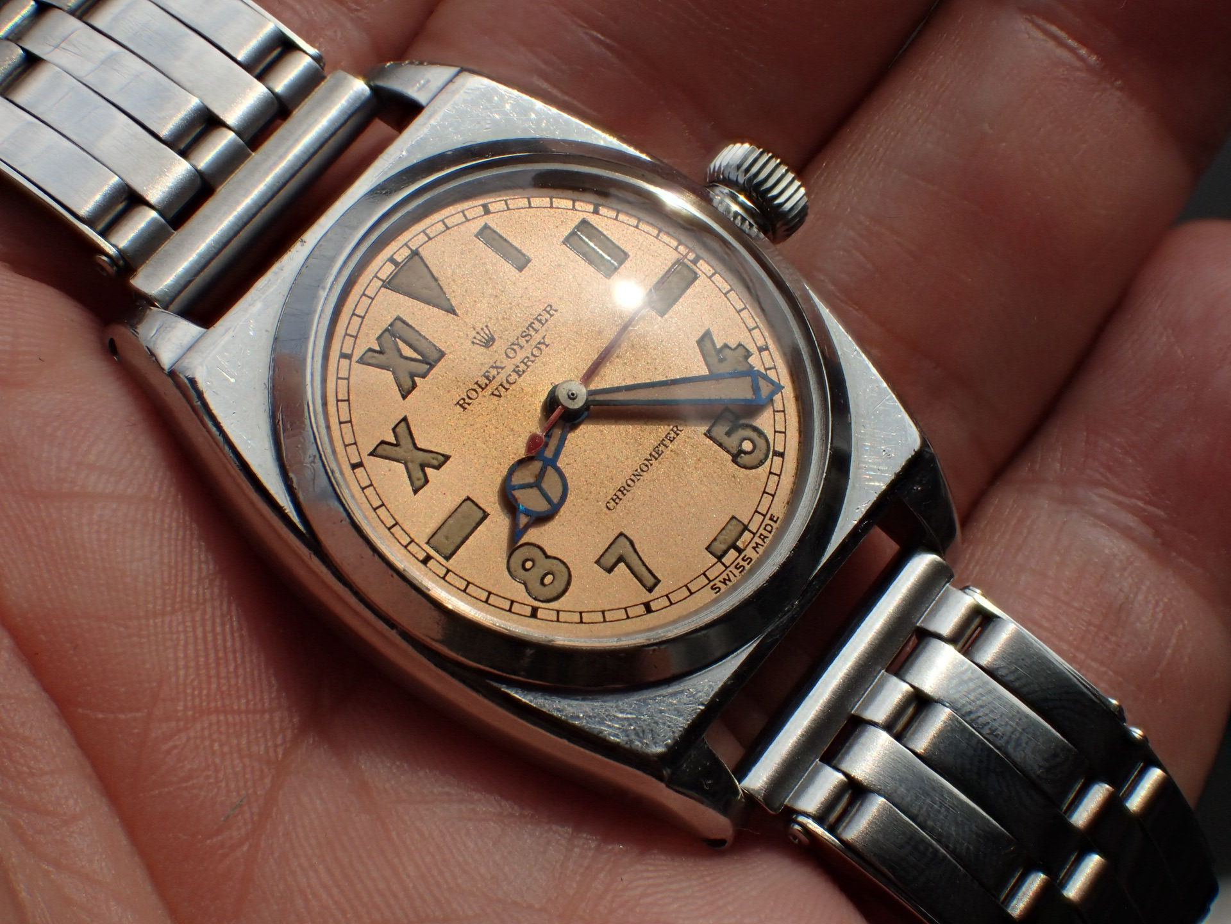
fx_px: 2845
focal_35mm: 80
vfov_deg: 18.4
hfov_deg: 24.4
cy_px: 462
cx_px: 616
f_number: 5.6
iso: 100
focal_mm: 14.41
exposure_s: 1/500
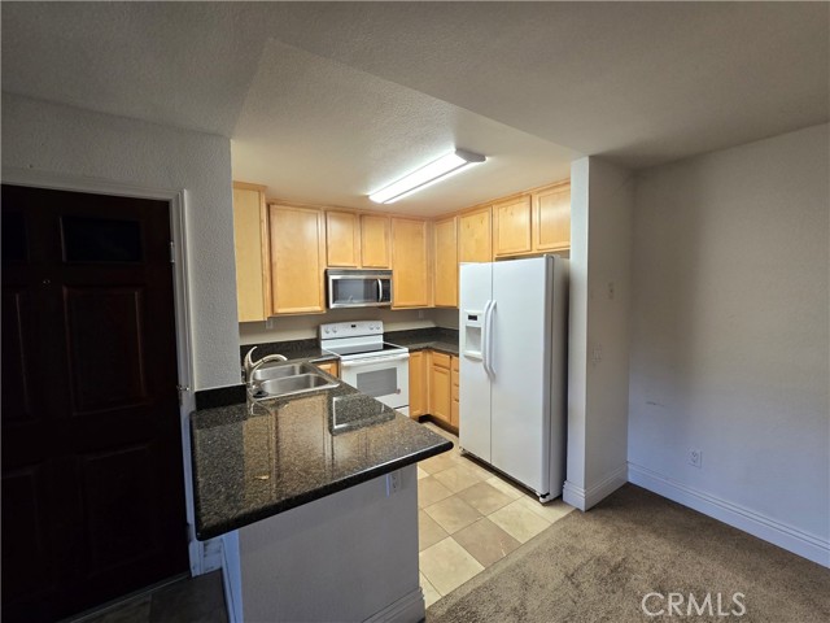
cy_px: 312
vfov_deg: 89.9
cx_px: 415
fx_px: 312
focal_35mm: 13
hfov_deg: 106.2
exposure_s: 1/60
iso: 125
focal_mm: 2.2
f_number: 2.2
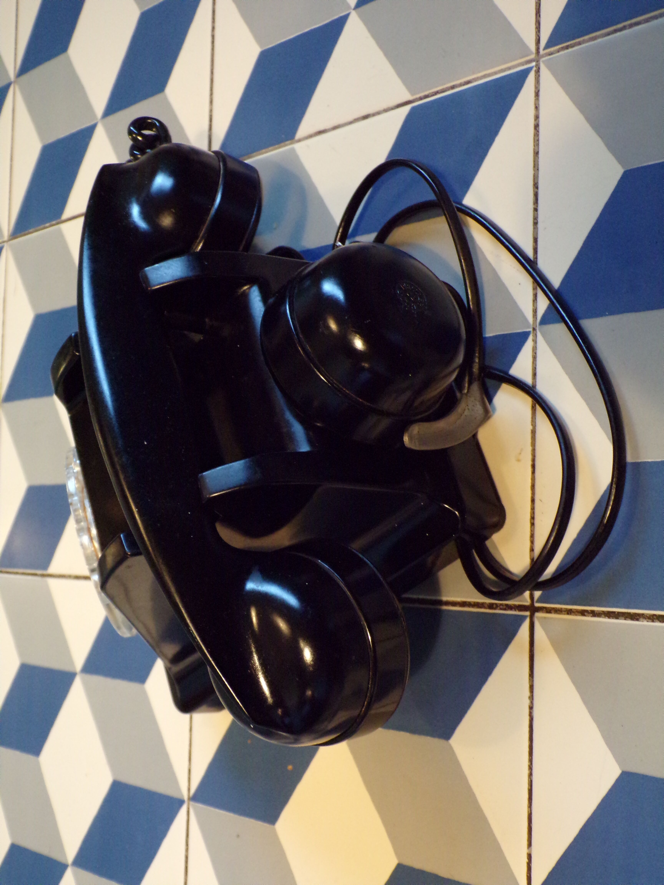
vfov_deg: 44.8
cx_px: 332
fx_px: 1074
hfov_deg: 34.3
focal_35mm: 42
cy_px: 442
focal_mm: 7.6
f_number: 3.4
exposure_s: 1/17
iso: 500
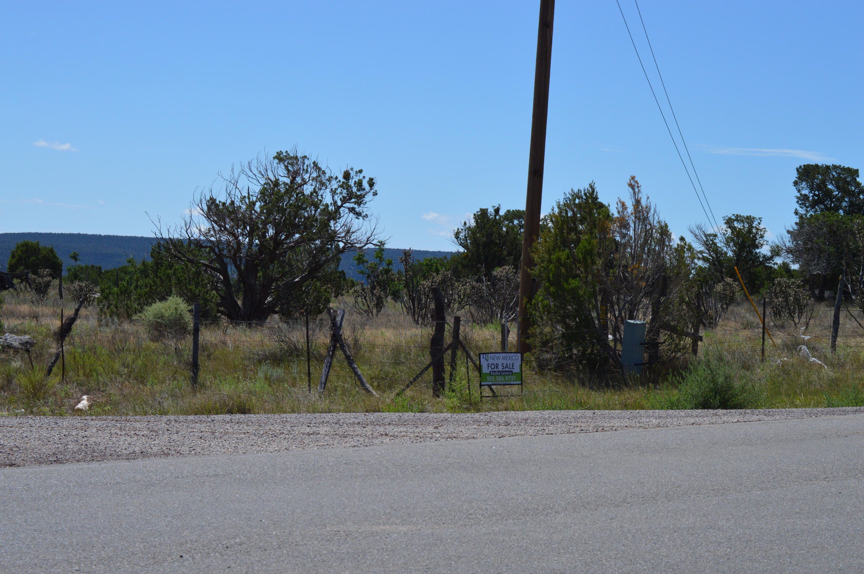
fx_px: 1978
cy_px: 287
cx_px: 432
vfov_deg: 16.5
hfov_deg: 24.6
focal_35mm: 82
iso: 400
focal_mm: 55
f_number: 6.3
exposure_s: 1/1600
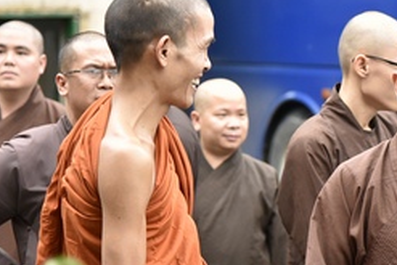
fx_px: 2262
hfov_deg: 9.9
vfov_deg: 6.7
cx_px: 466
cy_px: 160
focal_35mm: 205
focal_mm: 78
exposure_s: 1/160
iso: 320
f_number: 4
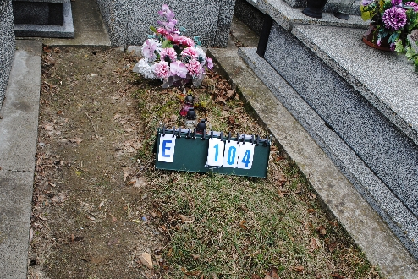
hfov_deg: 54.3
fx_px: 407
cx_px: 185
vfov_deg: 37.8
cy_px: 161
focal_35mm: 35
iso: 110
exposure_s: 1/125
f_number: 5.6
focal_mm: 18
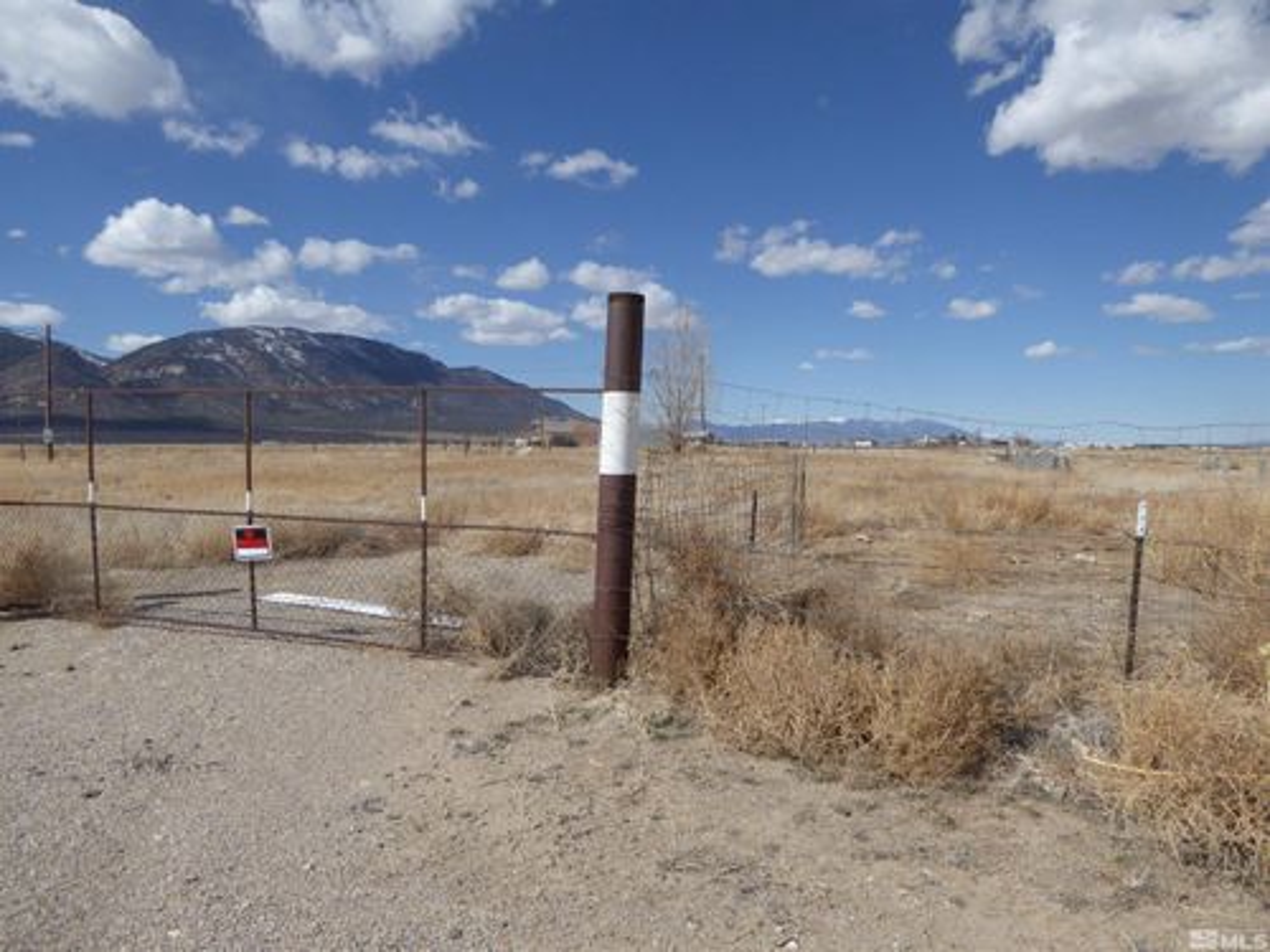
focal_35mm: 24
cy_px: 476
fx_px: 881
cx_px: 635
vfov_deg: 56.8
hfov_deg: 71.6
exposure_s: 1/1600
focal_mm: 4.3
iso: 100
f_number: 3.5
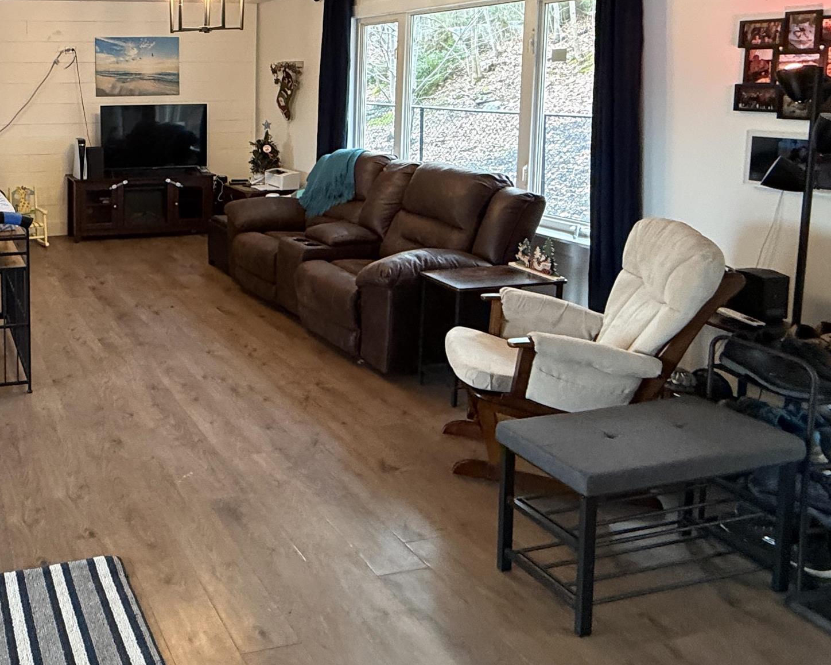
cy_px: 135
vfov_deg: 47.3
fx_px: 713
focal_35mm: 29
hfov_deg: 52.4
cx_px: 69
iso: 400
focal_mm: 2.22
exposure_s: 1/60
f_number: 2.2
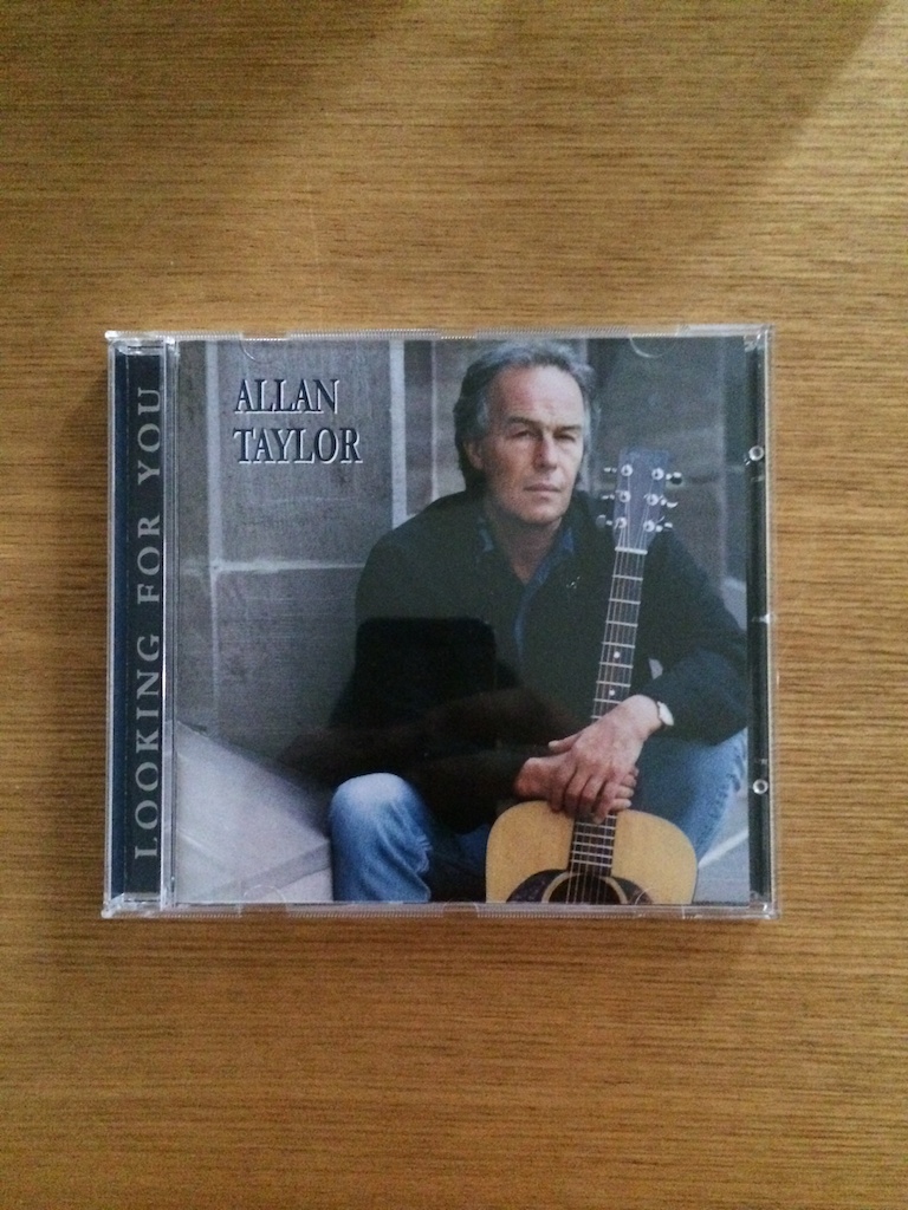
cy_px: 605
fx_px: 1049
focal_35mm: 30
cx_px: 454
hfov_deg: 46.8
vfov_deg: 60.0
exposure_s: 1/15
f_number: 2.2
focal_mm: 4.12
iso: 1000
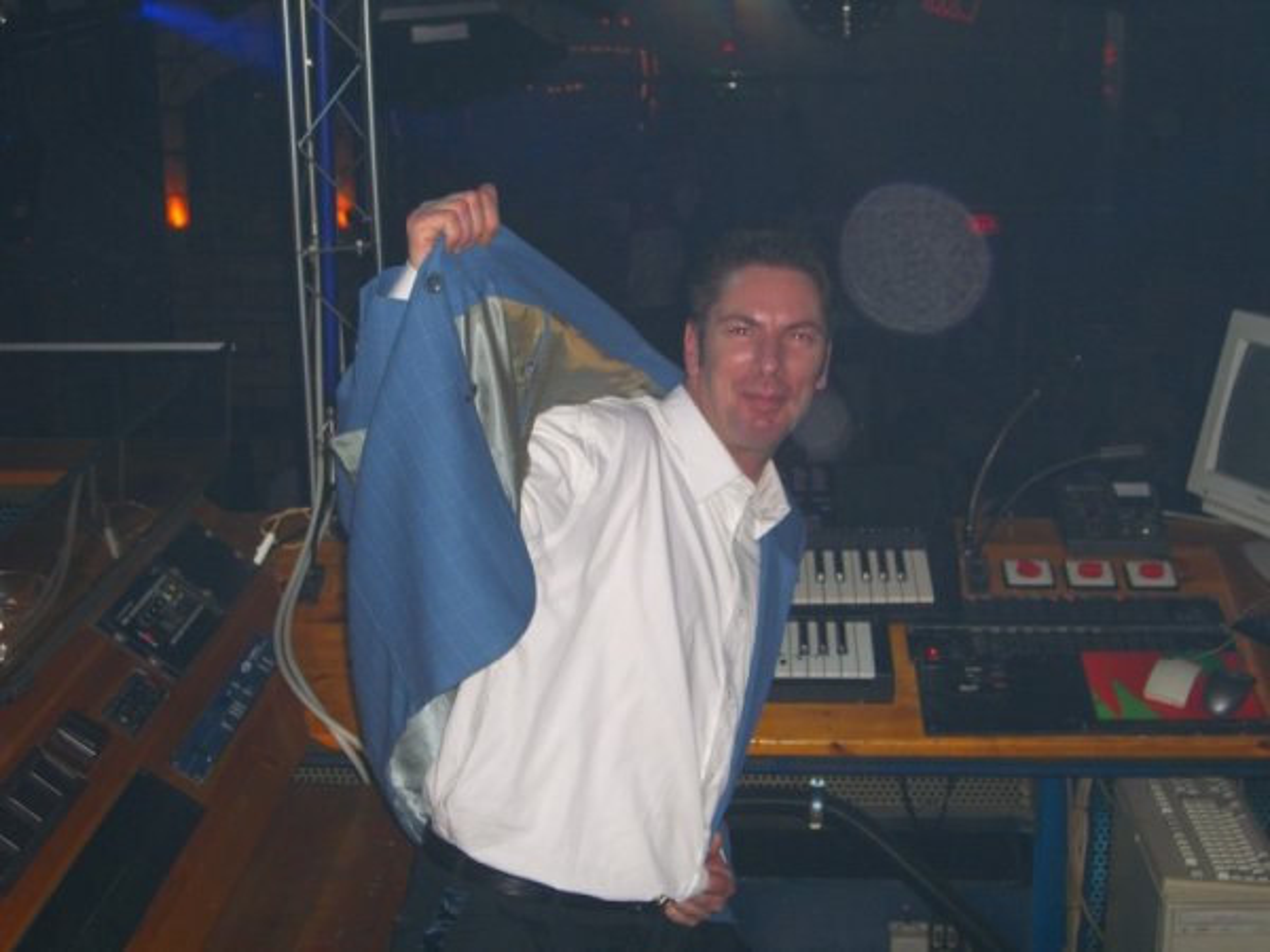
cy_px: 476
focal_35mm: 57
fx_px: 2091
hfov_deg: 33.8
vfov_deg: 25.7
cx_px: 635
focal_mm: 11.8
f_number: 3.6
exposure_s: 1/60
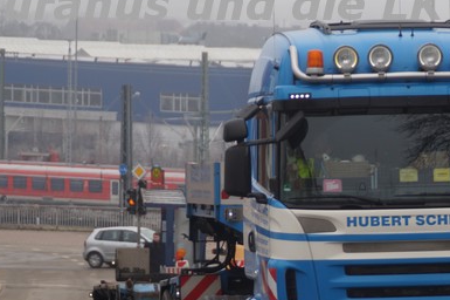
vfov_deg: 4.4
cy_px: 264
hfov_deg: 6.6
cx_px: 417
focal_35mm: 312
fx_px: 3897
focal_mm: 100
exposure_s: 1/160
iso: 125
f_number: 5.6
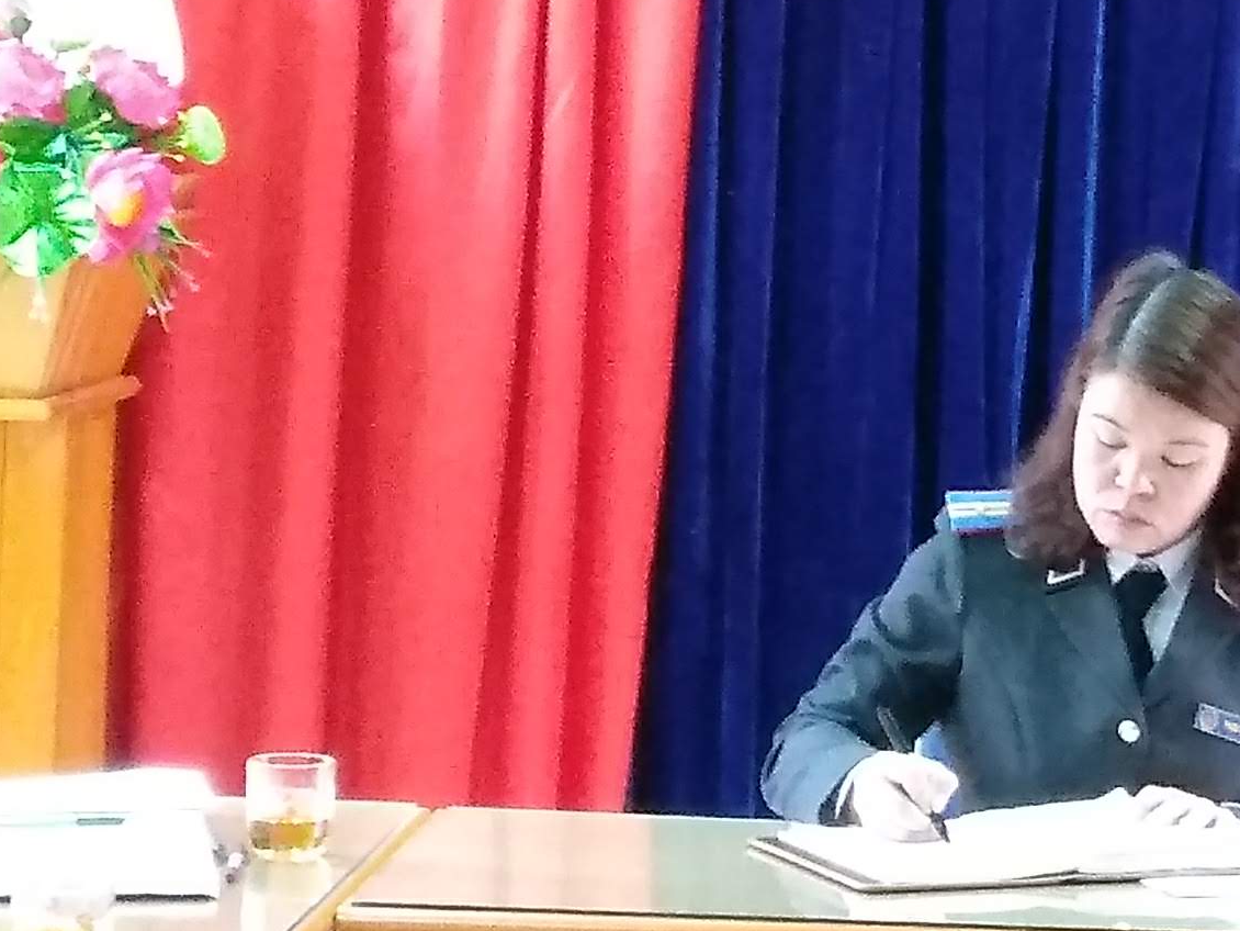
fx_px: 3296
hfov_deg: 20.7
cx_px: 1222
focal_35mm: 92
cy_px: 191
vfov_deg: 16.0
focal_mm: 3.82
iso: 1250
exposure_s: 1/20
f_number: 2.2
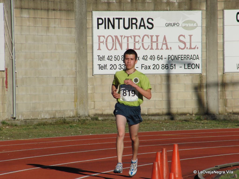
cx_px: 120
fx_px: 2527
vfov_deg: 4.1
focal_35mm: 366
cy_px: 90
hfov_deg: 5.4
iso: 100
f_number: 7.5
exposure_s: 1/640
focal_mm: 64.7
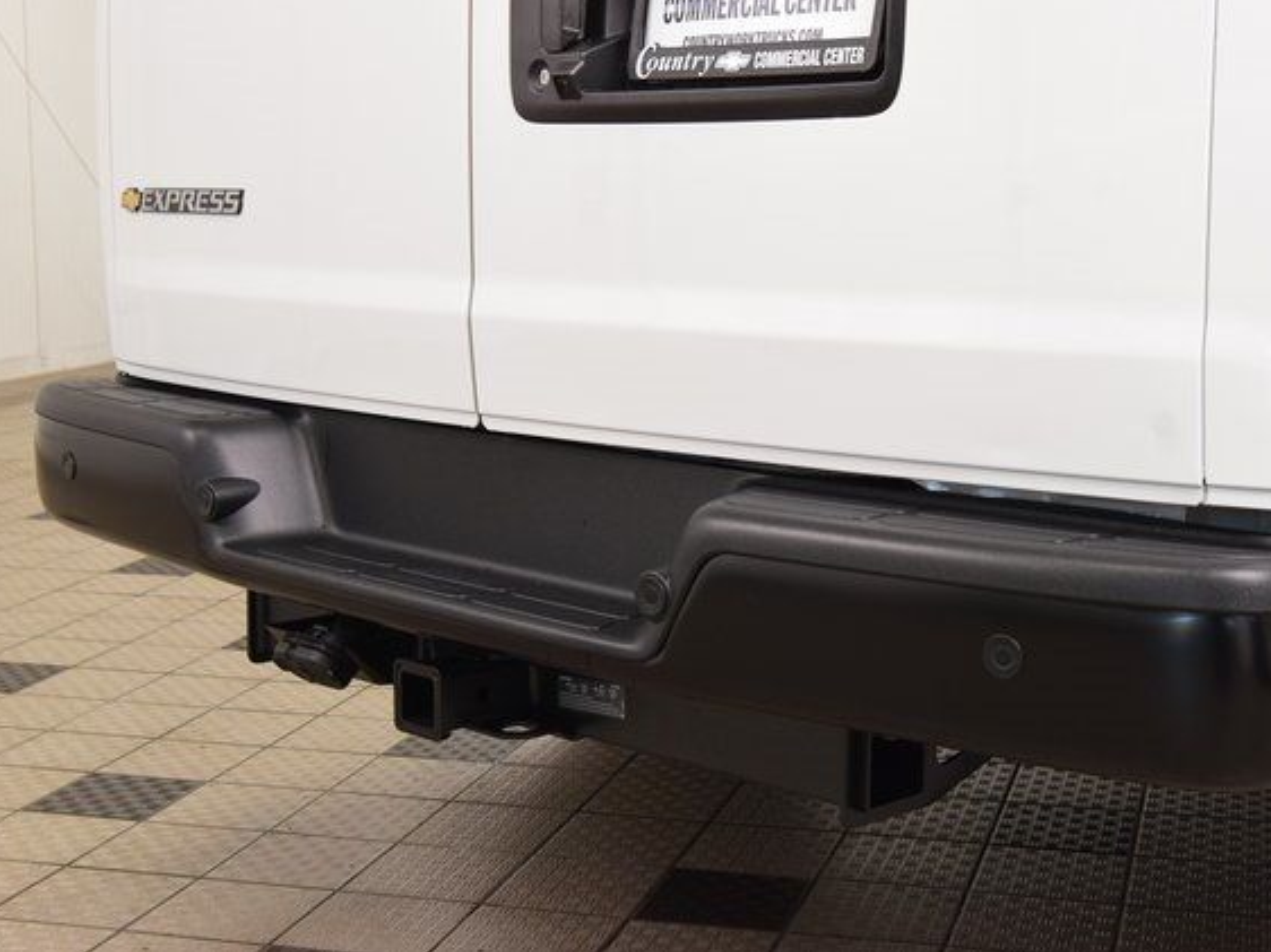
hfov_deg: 33.5
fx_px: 2112
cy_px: 474
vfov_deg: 25.4
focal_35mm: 58
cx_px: 710
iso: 1400
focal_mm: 35
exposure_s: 1/60
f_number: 8
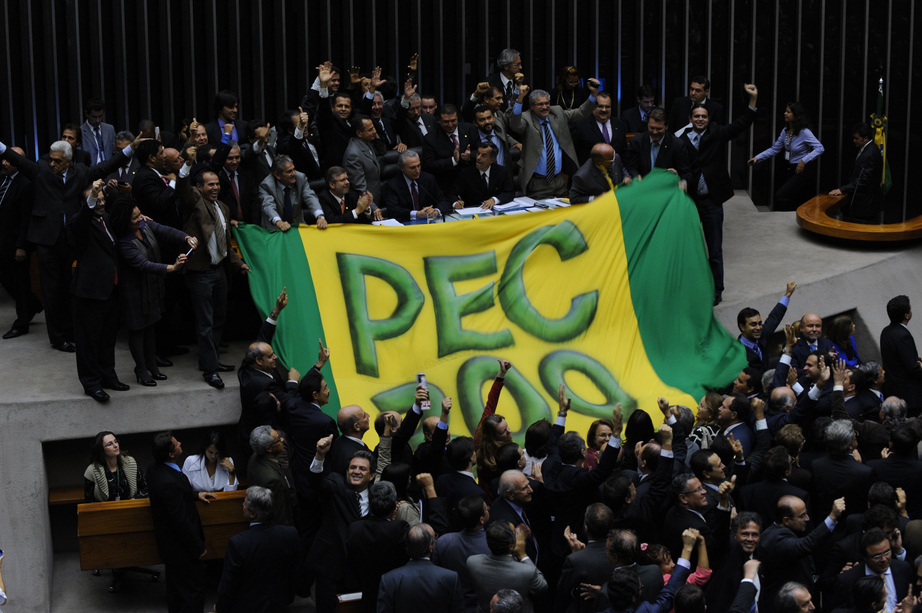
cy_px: 287
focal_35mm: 76
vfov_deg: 17.9
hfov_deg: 26.7
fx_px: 1945
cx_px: 463
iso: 1250
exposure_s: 1/60
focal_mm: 70
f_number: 4.5
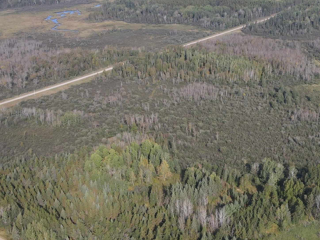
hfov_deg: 36.9
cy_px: 114
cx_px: 223
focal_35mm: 51
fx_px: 471
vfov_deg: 28.5
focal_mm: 4.5
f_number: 2.8
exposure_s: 1/320
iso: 100
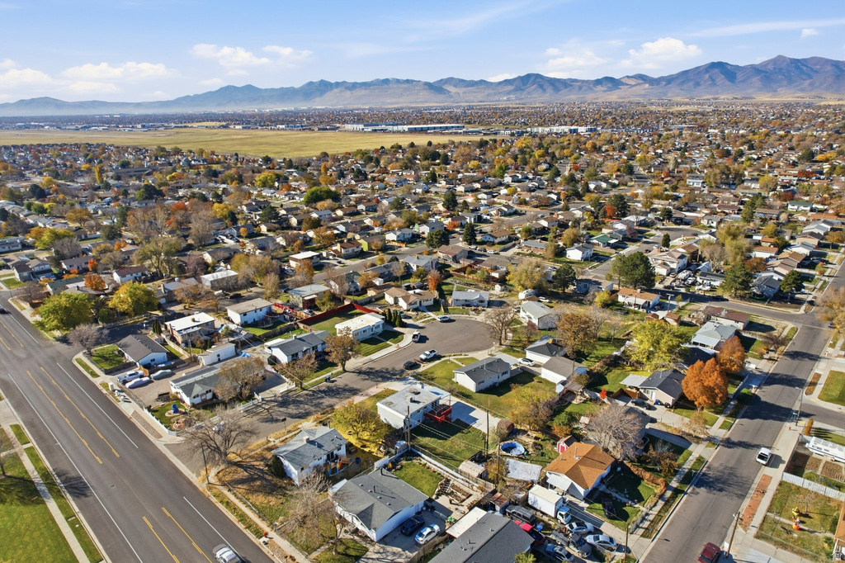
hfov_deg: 78.6
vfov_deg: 57.2
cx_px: 422
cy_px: 282
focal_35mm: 22
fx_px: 516
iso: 130
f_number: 2.8
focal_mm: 8.4
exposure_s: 1/2500
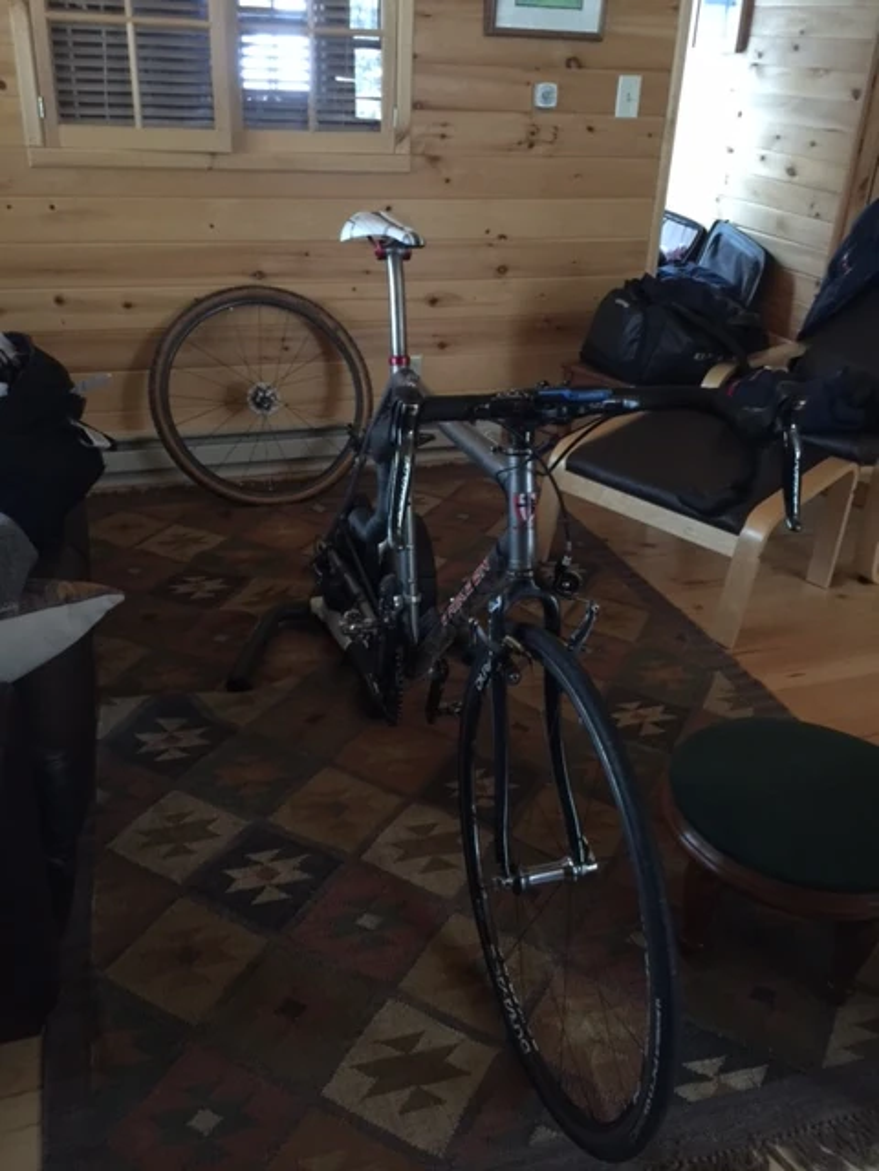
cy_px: 586
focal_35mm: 29
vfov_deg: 61.7
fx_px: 982
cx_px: 440
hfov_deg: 48.2
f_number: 2.2
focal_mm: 4.15
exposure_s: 1/4
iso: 125
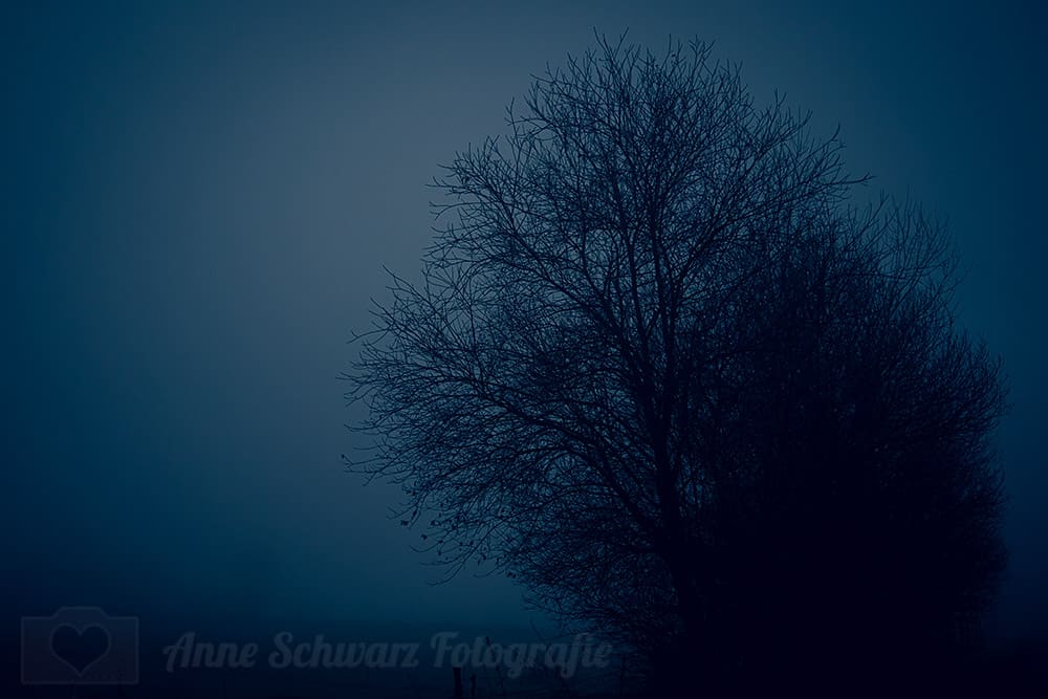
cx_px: 524
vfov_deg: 37.9
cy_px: 350
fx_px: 1019
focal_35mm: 35
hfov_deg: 54.4
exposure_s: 1/100
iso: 800
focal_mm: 35
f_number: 2.8
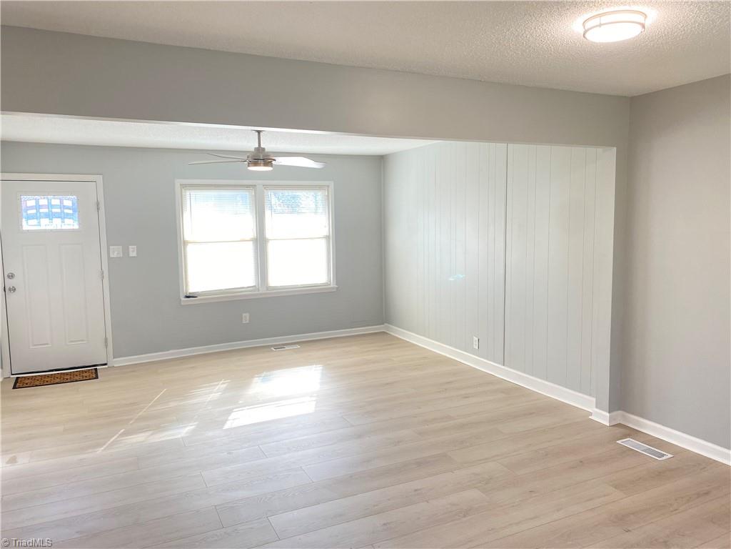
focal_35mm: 26
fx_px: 549
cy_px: 274
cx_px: 366
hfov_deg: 67.3
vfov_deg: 53.1
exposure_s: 1/120
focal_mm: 4.25
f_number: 1.8
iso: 64
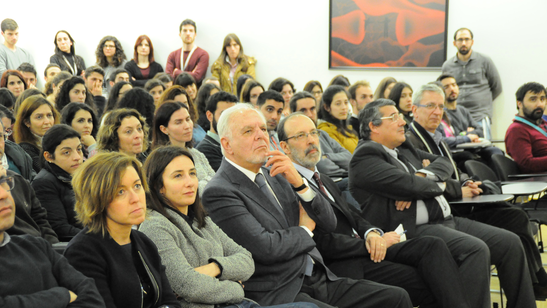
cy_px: 175
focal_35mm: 79
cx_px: 275
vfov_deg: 15.3
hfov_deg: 26.8
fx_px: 1146
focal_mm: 50
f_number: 4.8
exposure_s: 1/100
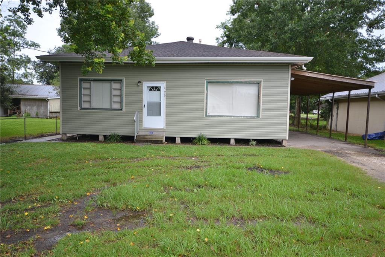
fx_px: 321
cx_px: 192
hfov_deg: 61.9
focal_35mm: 30
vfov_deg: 43.6
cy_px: 128
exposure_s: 1/125
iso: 180
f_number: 5.6
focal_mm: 20
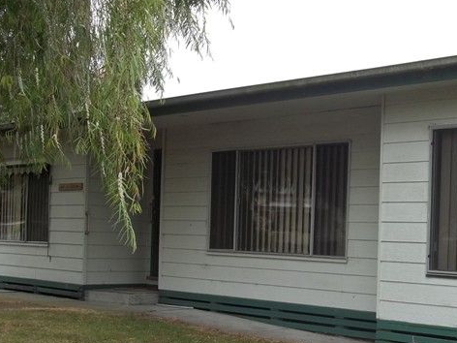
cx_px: 282
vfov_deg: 23.8
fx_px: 805
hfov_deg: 31.6
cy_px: 251
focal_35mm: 61
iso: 64
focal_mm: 6.5
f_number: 3.1
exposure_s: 1/200
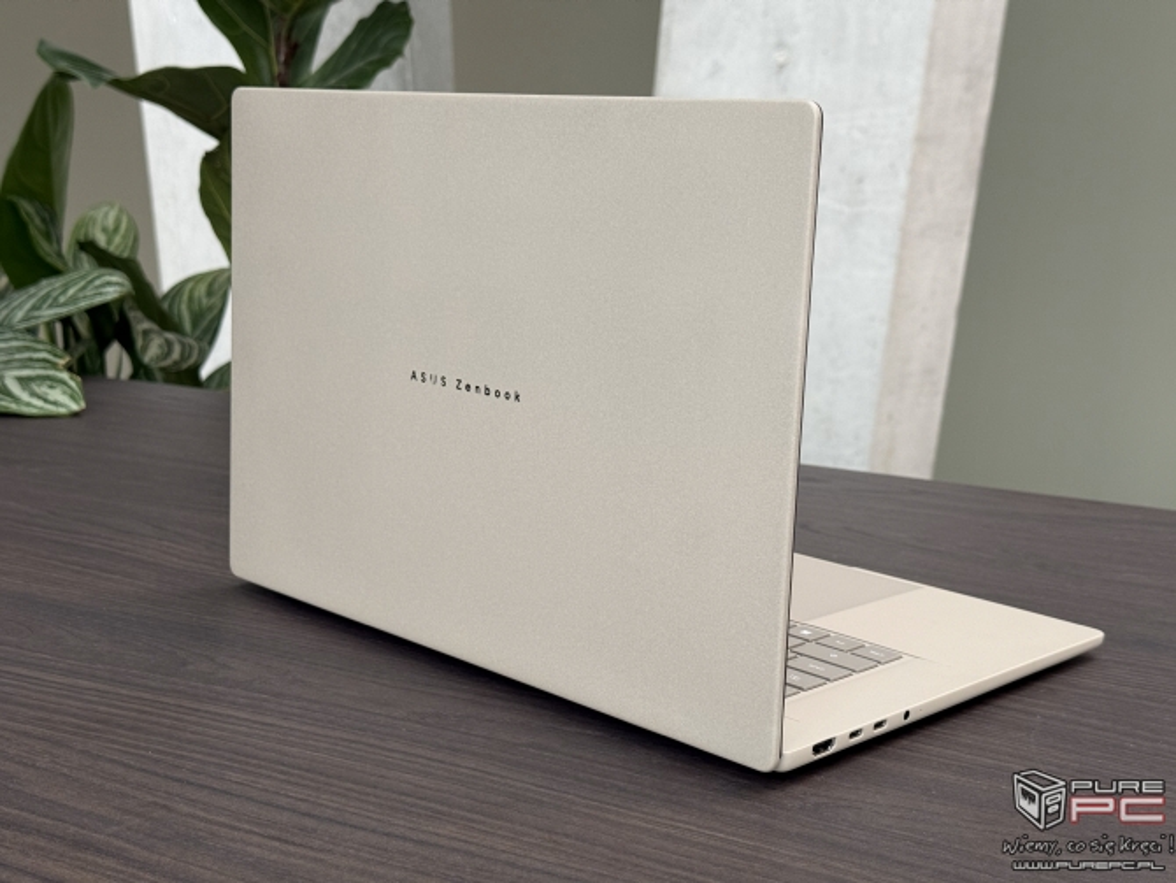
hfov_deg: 39.6
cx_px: 588
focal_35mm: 48
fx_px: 1631
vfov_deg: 30.3
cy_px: 442
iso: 125
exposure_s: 1/50
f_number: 1.78
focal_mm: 6.76
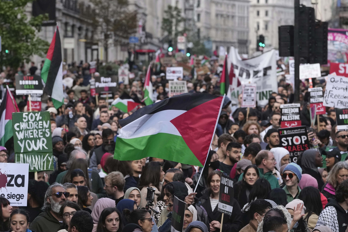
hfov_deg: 11.2
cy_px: 114
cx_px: 198
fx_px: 1769
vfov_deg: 7.5
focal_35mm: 183
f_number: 5.6
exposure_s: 1/800
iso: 1250
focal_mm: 130
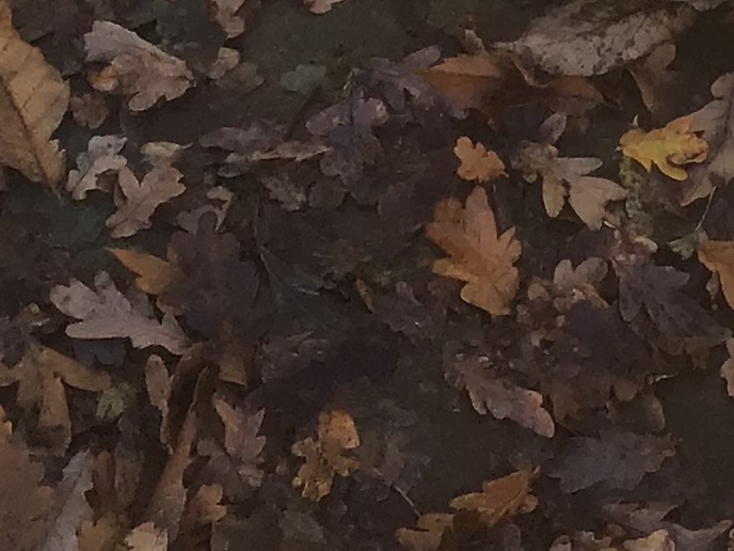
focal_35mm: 147
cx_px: 631
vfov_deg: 9.6
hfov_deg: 13.3
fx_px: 3117
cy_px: -442
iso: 25
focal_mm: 3.3
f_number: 2.4
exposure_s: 1/206
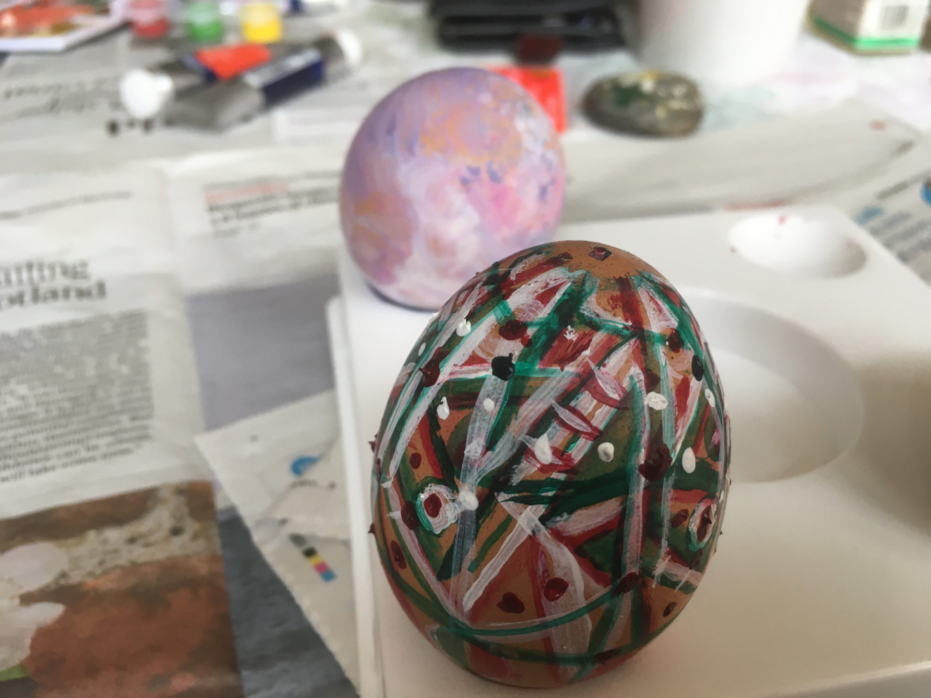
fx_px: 780
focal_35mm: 29
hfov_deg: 61.7
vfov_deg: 48.2
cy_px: 349
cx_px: 466
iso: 32
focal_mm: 4.15
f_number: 2.2
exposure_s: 1/33
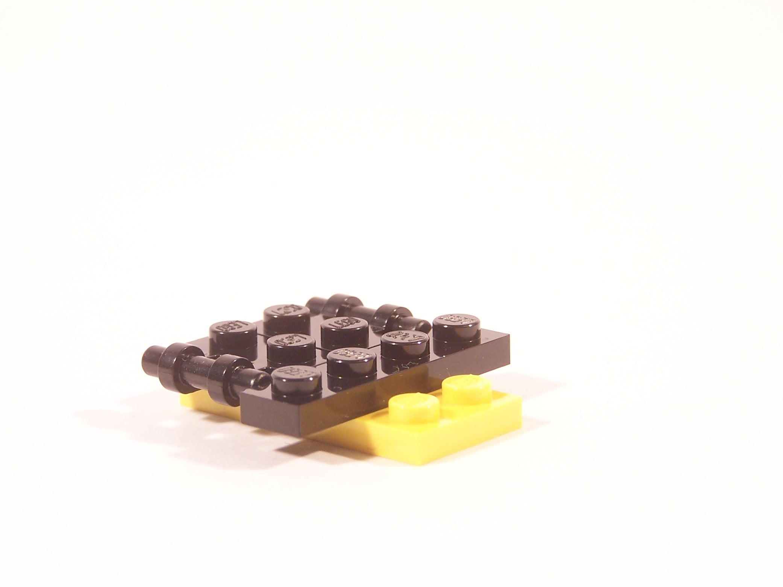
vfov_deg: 10.2
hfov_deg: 13.6
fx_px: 3280
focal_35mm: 145
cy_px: 316
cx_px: 382
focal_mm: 19.4
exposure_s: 1/10
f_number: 3.2
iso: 100
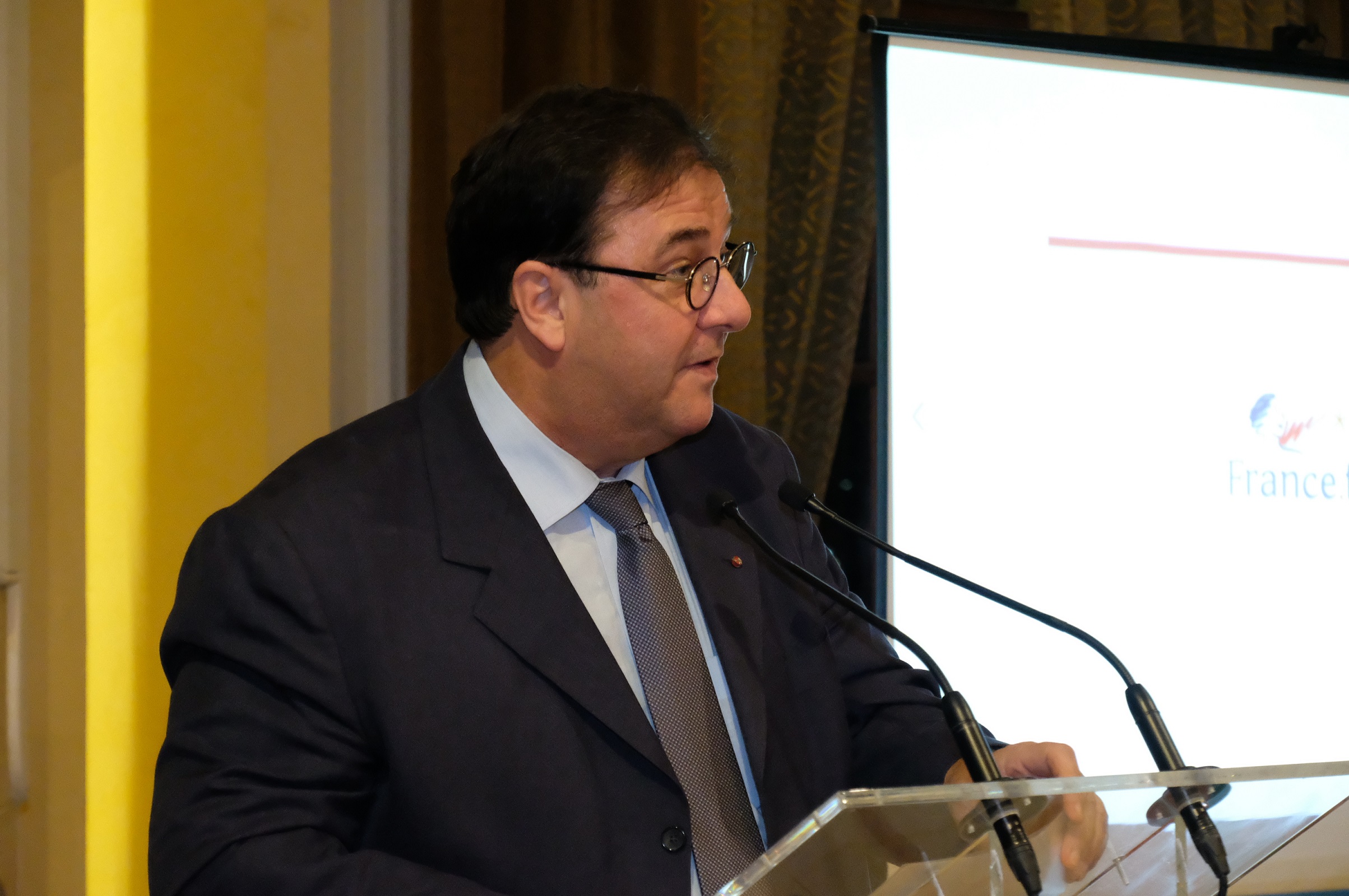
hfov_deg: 19.5
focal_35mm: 105
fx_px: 3931
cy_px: 448
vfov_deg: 13.0
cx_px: 674
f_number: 6.4
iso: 12800
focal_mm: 70.2
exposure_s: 1/125
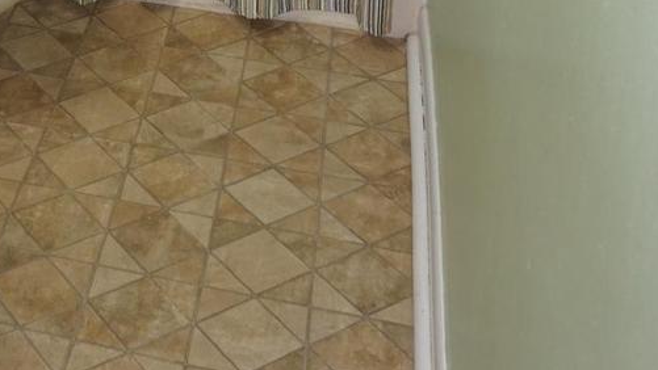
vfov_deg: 13.1
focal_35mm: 77
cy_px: -424
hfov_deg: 26.0
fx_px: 1344
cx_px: -9
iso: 800
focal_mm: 16
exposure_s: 1/100
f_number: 5
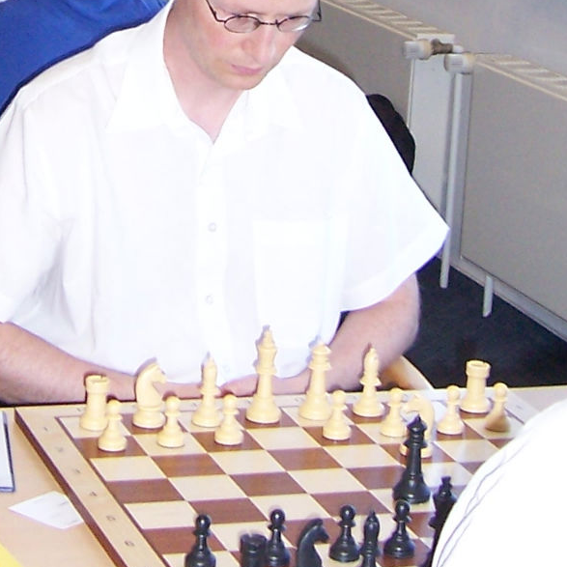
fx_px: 2057
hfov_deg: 15.6
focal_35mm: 111
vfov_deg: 14.9
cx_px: 99
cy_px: -184
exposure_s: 1/125
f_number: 3
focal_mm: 6
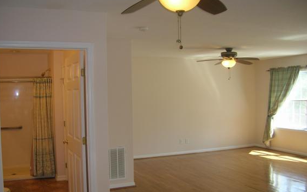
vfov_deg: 34.4
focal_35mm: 37
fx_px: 310
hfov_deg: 52.8
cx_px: 152
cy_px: 106
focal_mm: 5.7
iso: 50
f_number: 2.9
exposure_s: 1/30
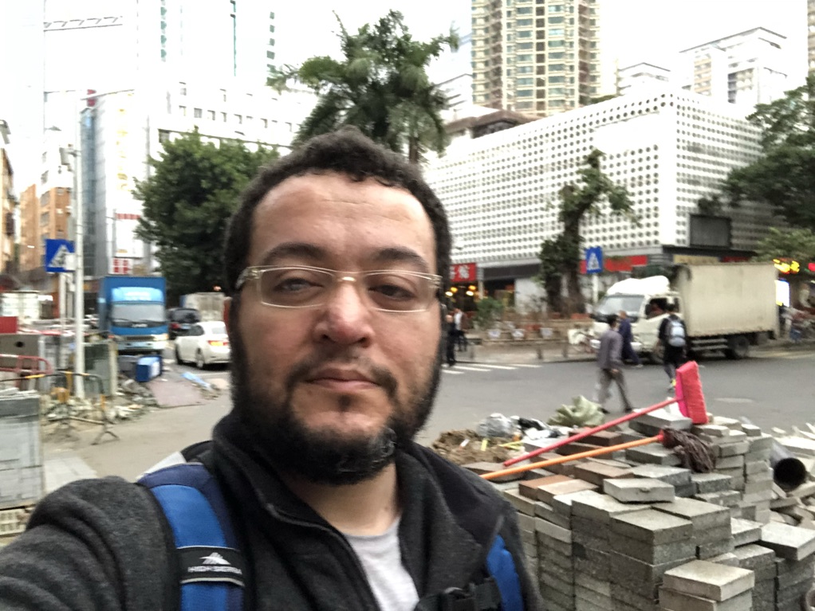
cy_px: 306
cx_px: 408
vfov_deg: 44.2
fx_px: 754
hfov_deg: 56.8
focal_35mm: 32
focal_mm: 2.87
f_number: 2.2
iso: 320
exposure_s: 1/50
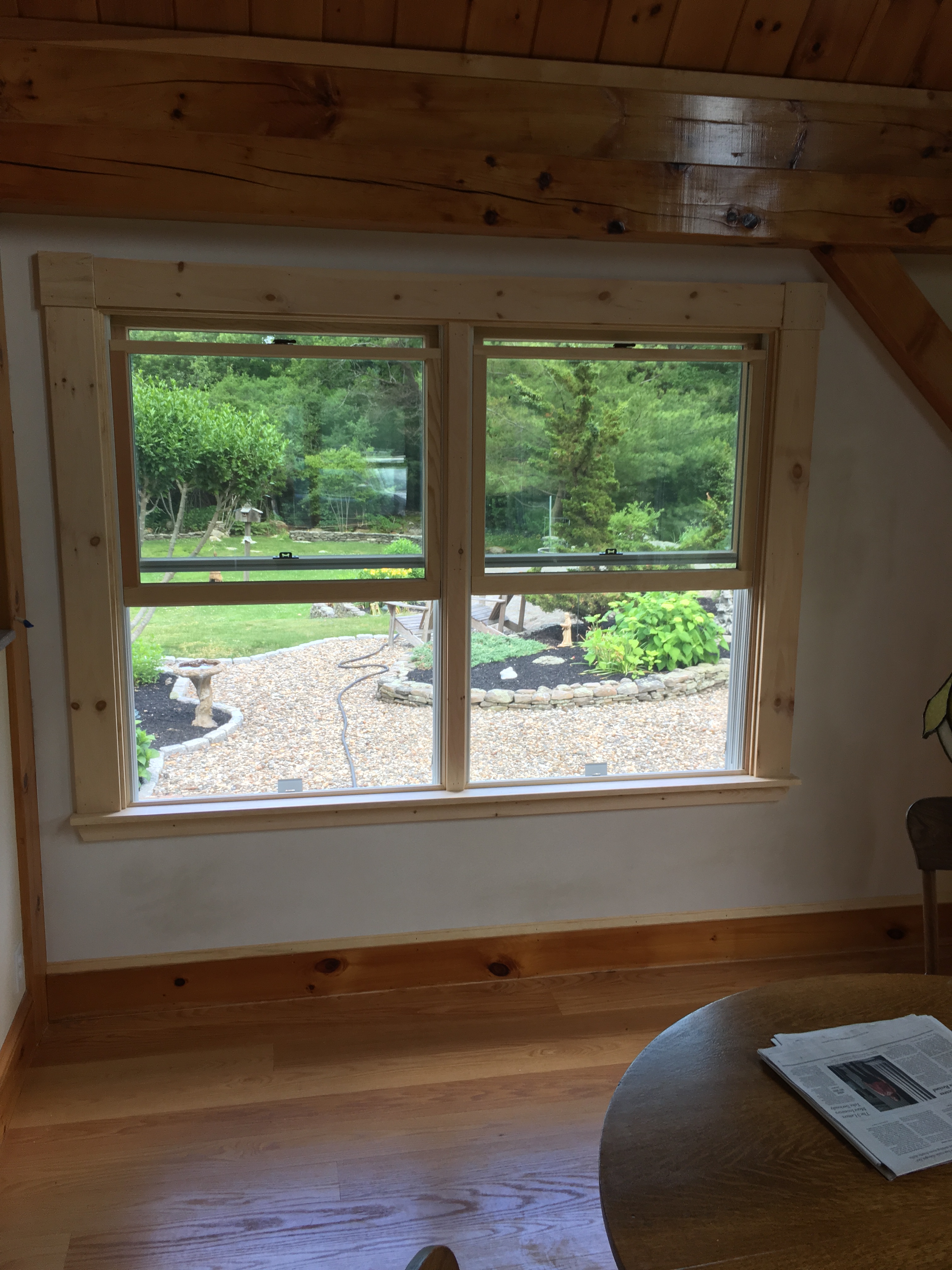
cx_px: 476
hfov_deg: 48.2
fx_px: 1063
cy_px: 635
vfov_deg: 61.7
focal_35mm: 29
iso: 32
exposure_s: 1/60
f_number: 2.2
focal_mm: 4.15
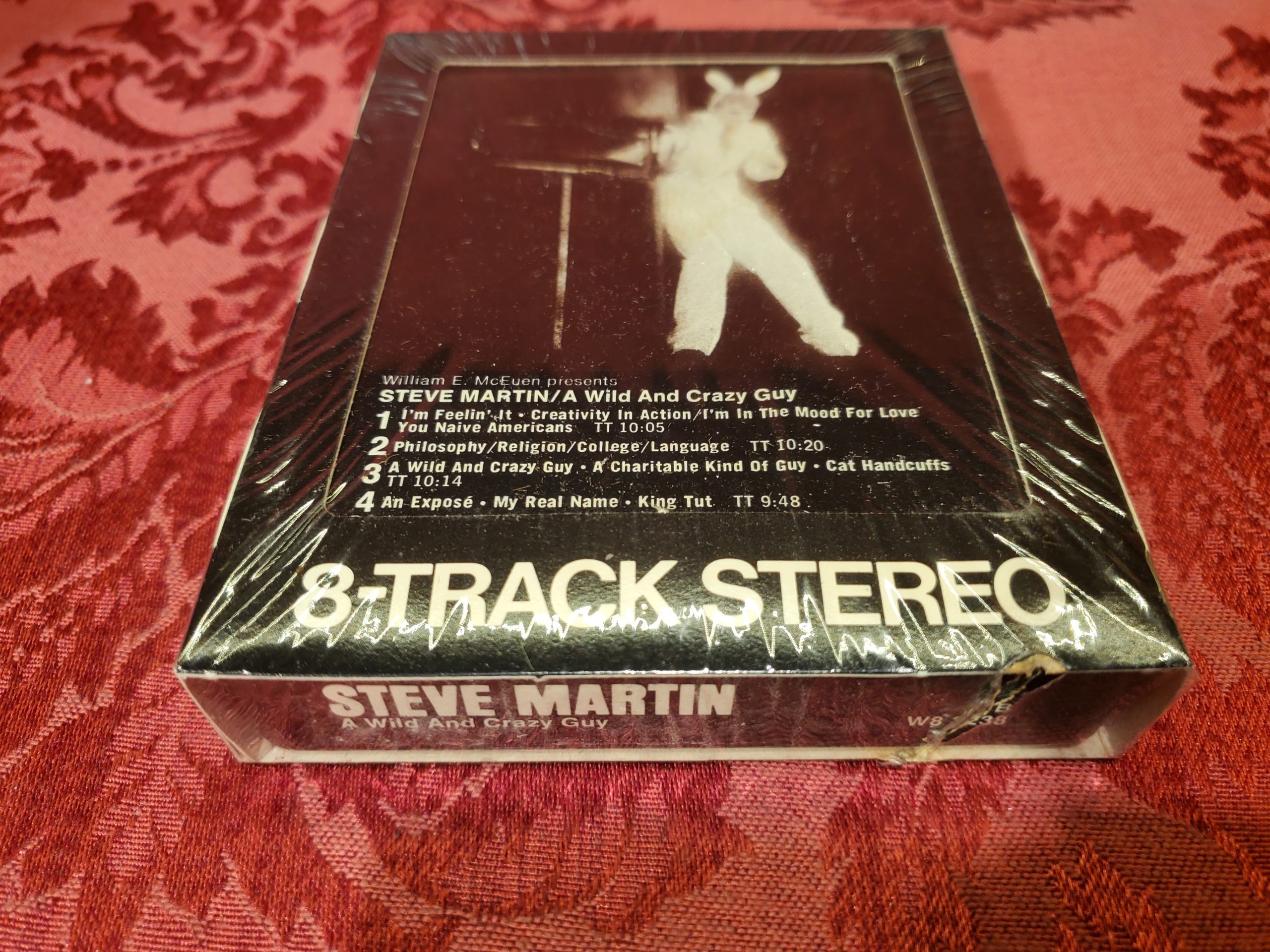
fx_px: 954
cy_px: 476
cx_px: 635
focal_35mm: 26
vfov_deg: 53.1
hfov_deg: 67.3
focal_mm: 4.3
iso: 100
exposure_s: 1/120
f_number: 1.5
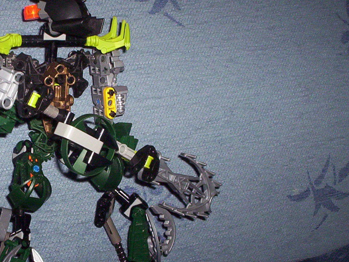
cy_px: 154
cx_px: 75
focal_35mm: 65
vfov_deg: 22.6
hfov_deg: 29.2
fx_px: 655
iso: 140
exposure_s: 1/60
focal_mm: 4.99
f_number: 4.5
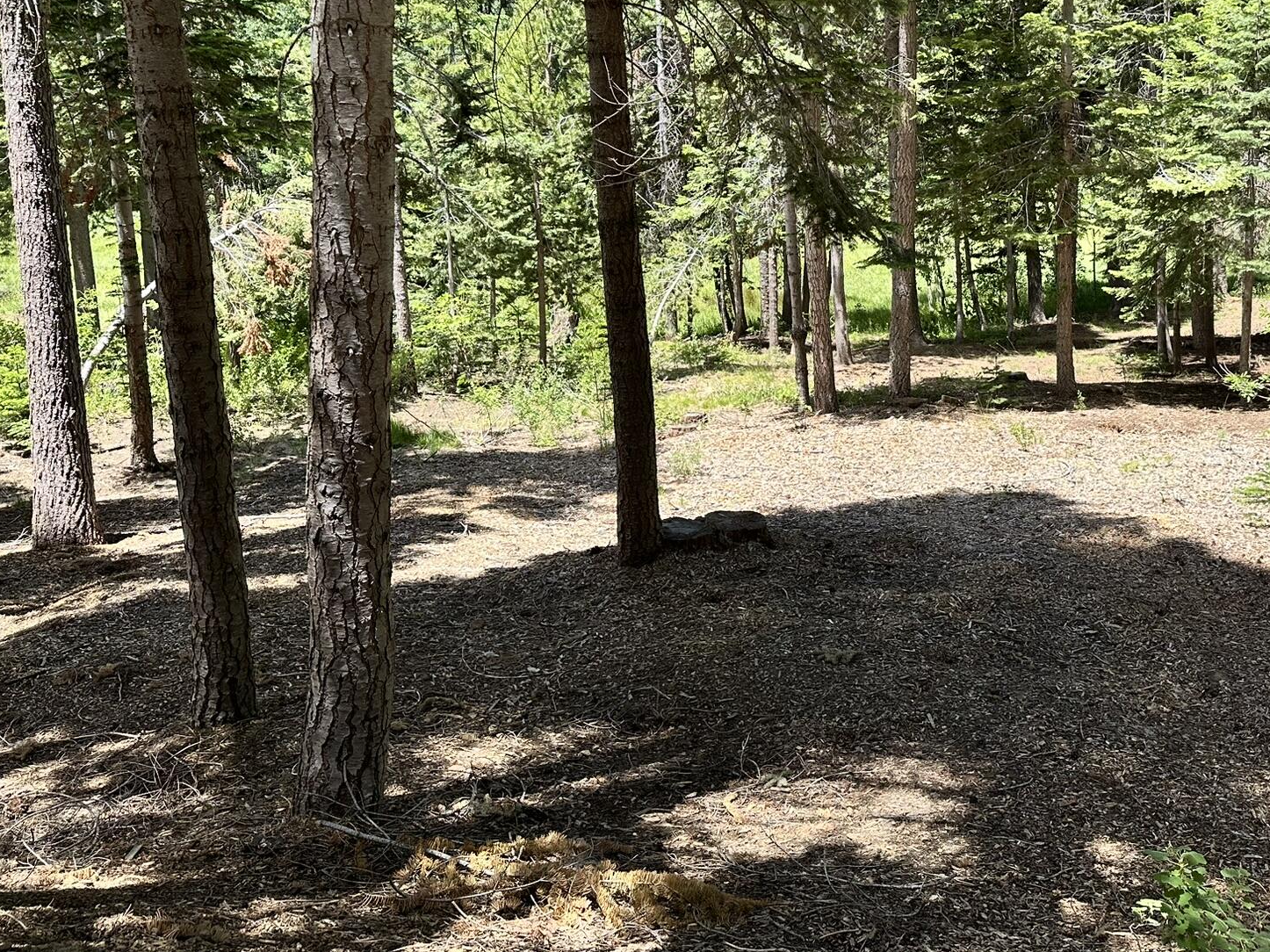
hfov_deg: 53.1
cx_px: 824
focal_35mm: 34
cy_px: 303
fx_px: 1247
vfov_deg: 41.1
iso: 80
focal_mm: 6.86
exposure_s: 1/1119
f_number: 1.78
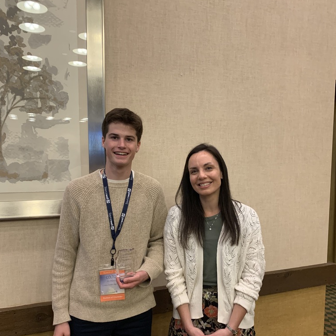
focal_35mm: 31
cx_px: 167
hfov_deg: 52.5
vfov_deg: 52.2
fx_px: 340
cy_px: 199
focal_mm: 4.25
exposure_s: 1/40
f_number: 1.8
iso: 400
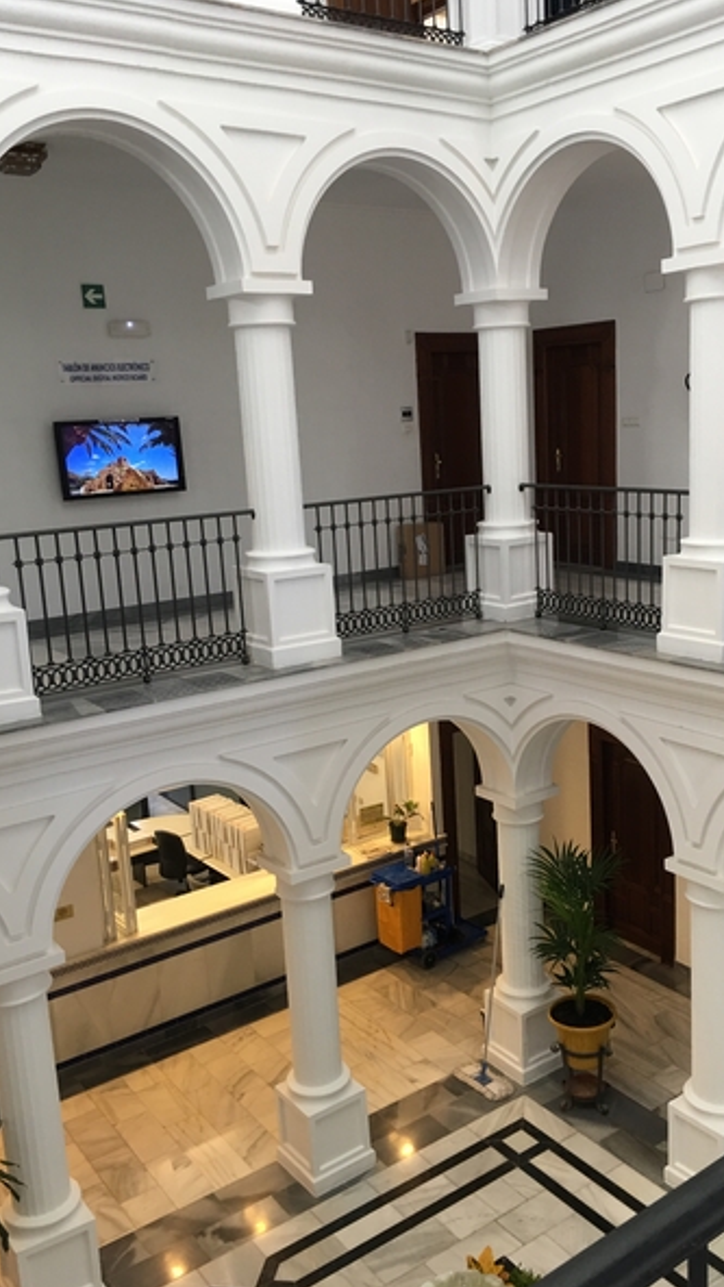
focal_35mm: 32
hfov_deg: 36.6
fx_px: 1092
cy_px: 648
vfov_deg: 61.0
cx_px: 420
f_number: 2.2
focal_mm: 4.15
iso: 50
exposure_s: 1/33
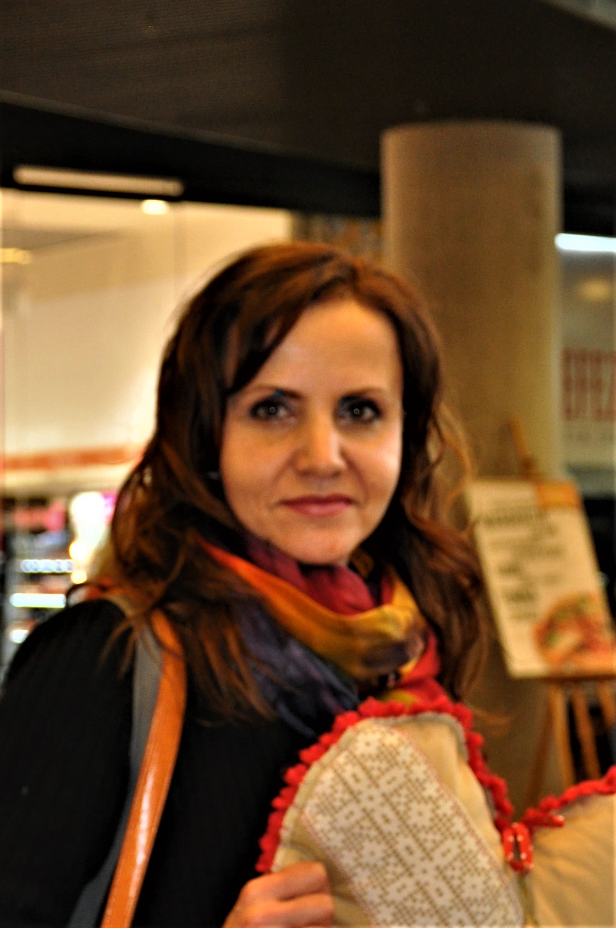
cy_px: 464
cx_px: 308
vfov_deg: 41.2
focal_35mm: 48
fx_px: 1236
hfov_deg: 28.0
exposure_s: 1/80
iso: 800
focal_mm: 32
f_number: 4.2
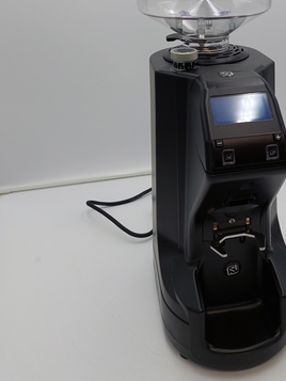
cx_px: 216
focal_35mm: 42
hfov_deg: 33.7
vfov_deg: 43.7
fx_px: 462
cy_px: 109
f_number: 1.8
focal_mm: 5.23
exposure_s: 1/276
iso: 40
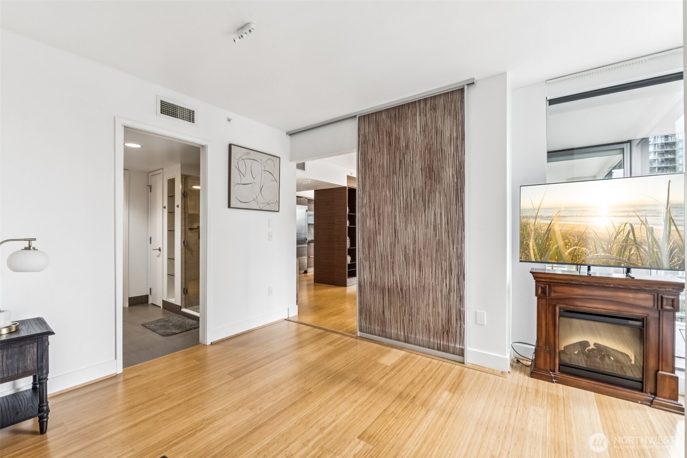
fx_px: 286
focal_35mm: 15
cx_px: 344
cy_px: 229
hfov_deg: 100.4
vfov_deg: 77.3
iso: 250
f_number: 9
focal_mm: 10
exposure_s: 1/8
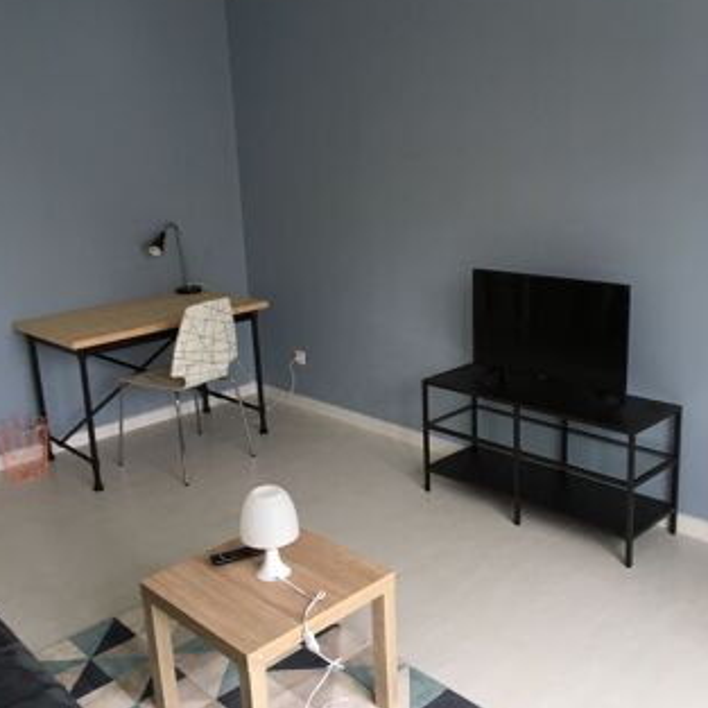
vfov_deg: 47.2
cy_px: 340
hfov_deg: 47.2
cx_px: 348
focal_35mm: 35
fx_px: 810
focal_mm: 4.15
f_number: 2.2
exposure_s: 1/33
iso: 100
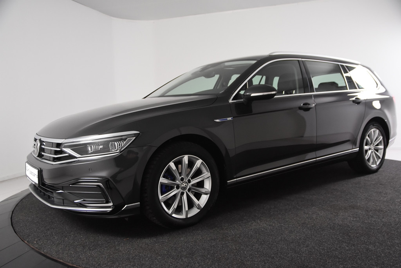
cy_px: 134
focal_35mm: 30
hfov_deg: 61.9
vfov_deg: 43.6
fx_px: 334
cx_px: 200
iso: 1600
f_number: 3.5
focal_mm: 20
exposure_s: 1/80
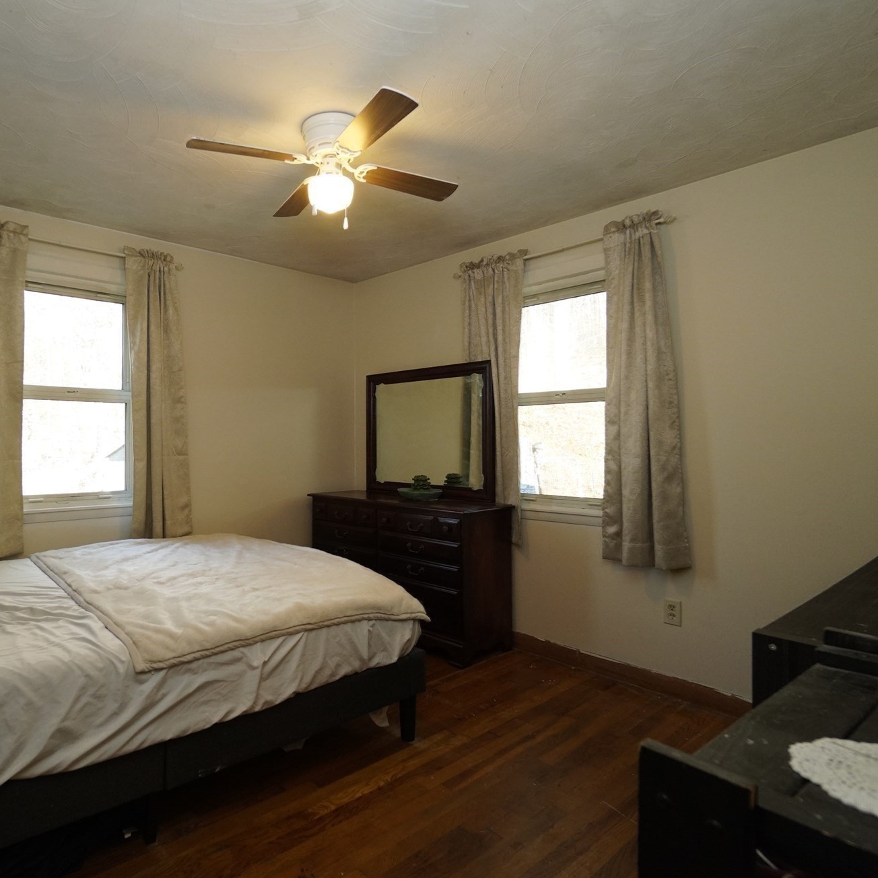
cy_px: 431
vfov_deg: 74.8
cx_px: 306
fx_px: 574
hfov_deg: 73.0
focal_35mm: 20
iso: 1000
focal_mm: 10
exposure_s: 1/160
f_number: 4
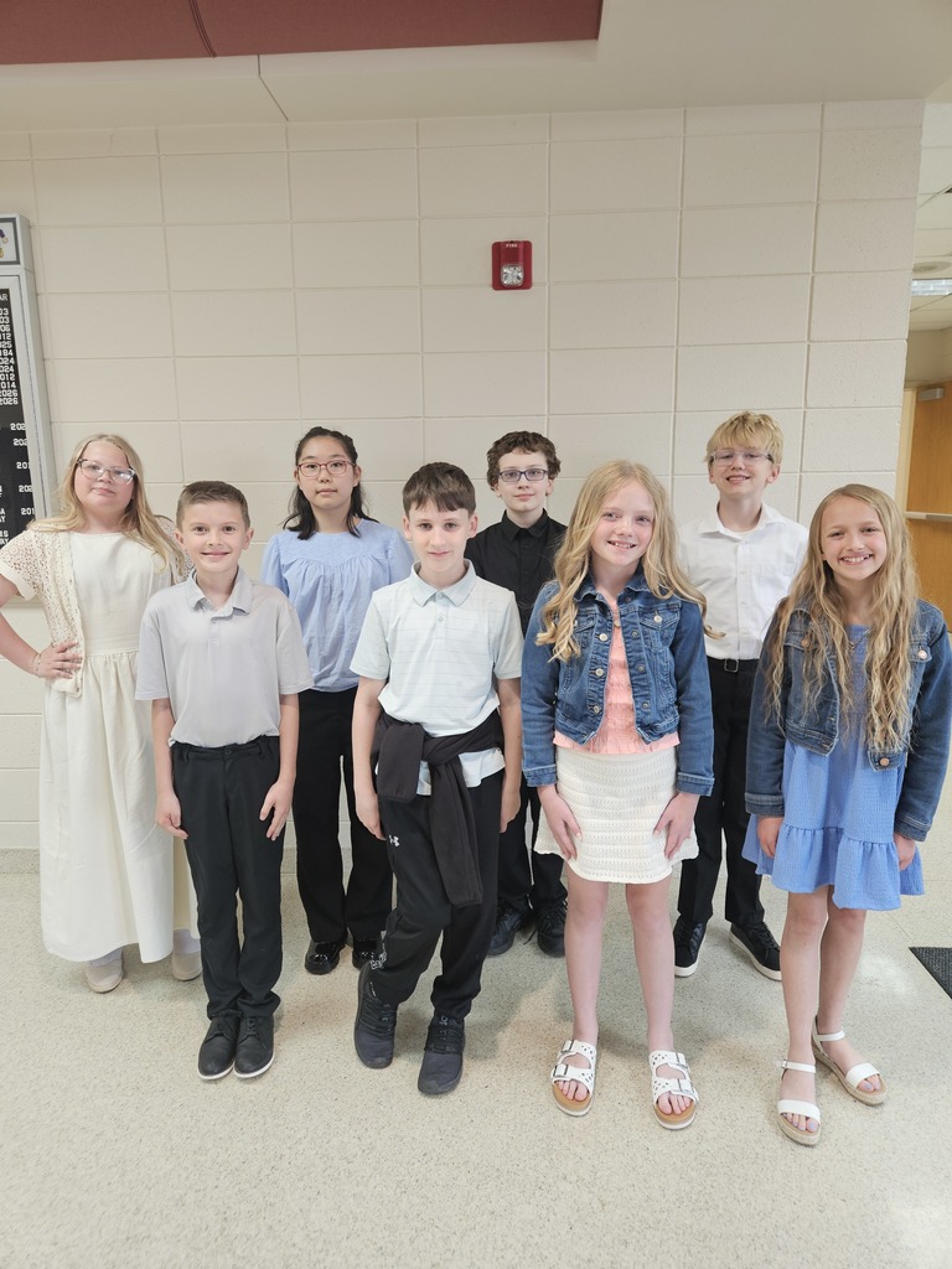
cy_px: 634
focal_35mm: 23
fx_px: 843
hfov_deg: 58.9
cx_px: 476
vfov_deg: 73.9
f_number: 1.8
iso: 80
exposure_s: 1/60
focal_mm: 5.4
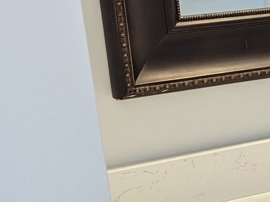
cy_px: 191
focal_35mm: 122
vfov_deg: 12.0
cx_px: 486
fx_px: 951
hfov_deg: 14.3
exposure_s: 1/40
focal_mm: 6.81
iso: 91
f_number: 1.85
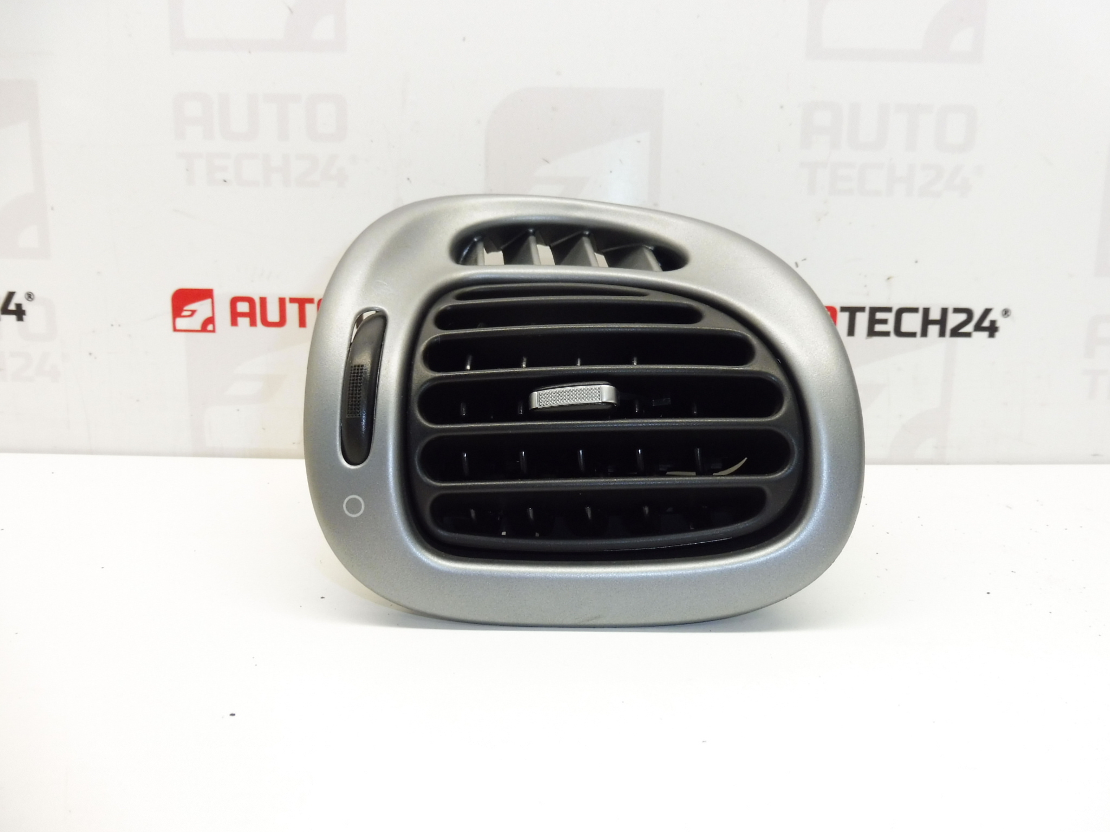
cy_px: 416
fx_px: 770
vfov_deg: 56.8
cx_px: 555
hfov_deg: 71.6
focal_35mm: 24
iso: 200
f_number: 3.5
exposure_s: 1/60
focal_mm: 4.3
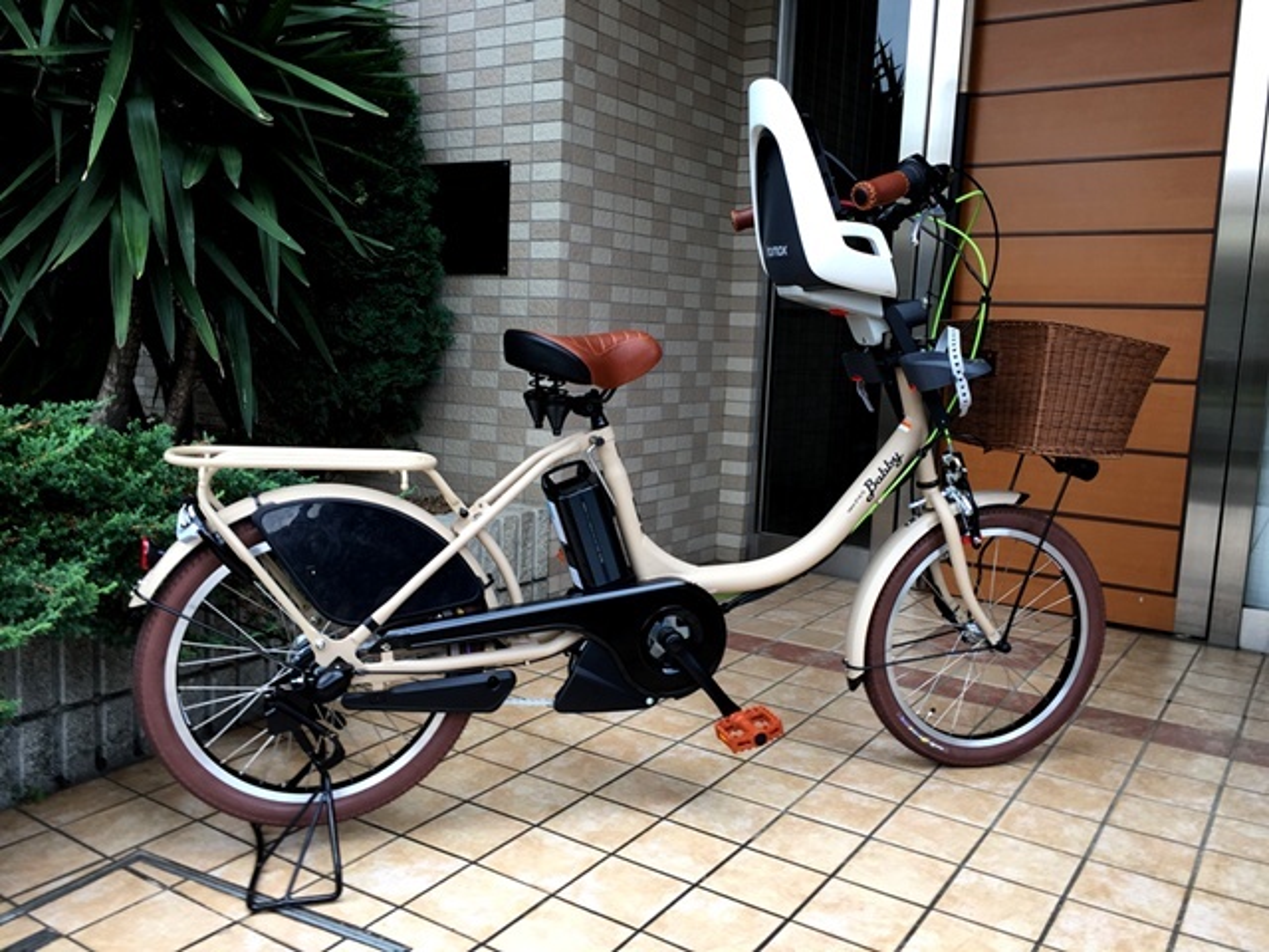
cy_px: 476
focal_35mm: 29
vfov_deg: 48.2
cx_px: 634
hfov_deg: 61.7
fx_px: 1063
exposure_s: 1/60
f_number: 2.2
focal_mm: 4.15
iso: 32
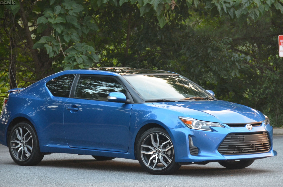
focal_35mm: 198
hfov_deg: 10.4
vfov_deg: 6.9
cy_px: 103
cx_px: 143
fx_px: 1553
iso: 1600
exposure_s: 1/60
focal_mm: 120
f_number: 5.3
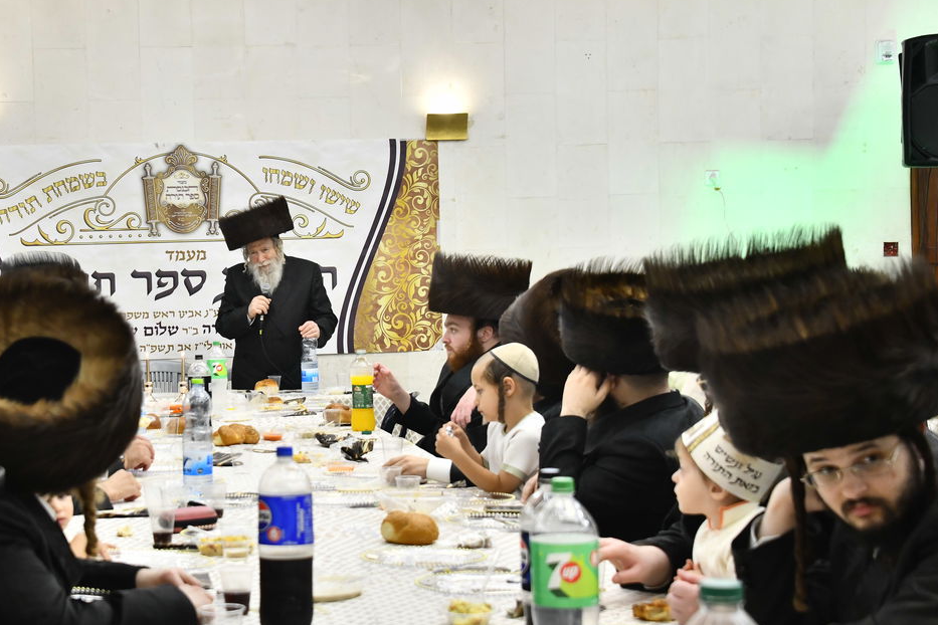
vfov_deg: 18.9
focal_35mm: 72
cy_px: 317
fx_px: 1876
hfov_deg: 27.8
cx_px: 282
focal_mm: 48
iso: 1250
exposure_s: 1/125
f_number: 5.6
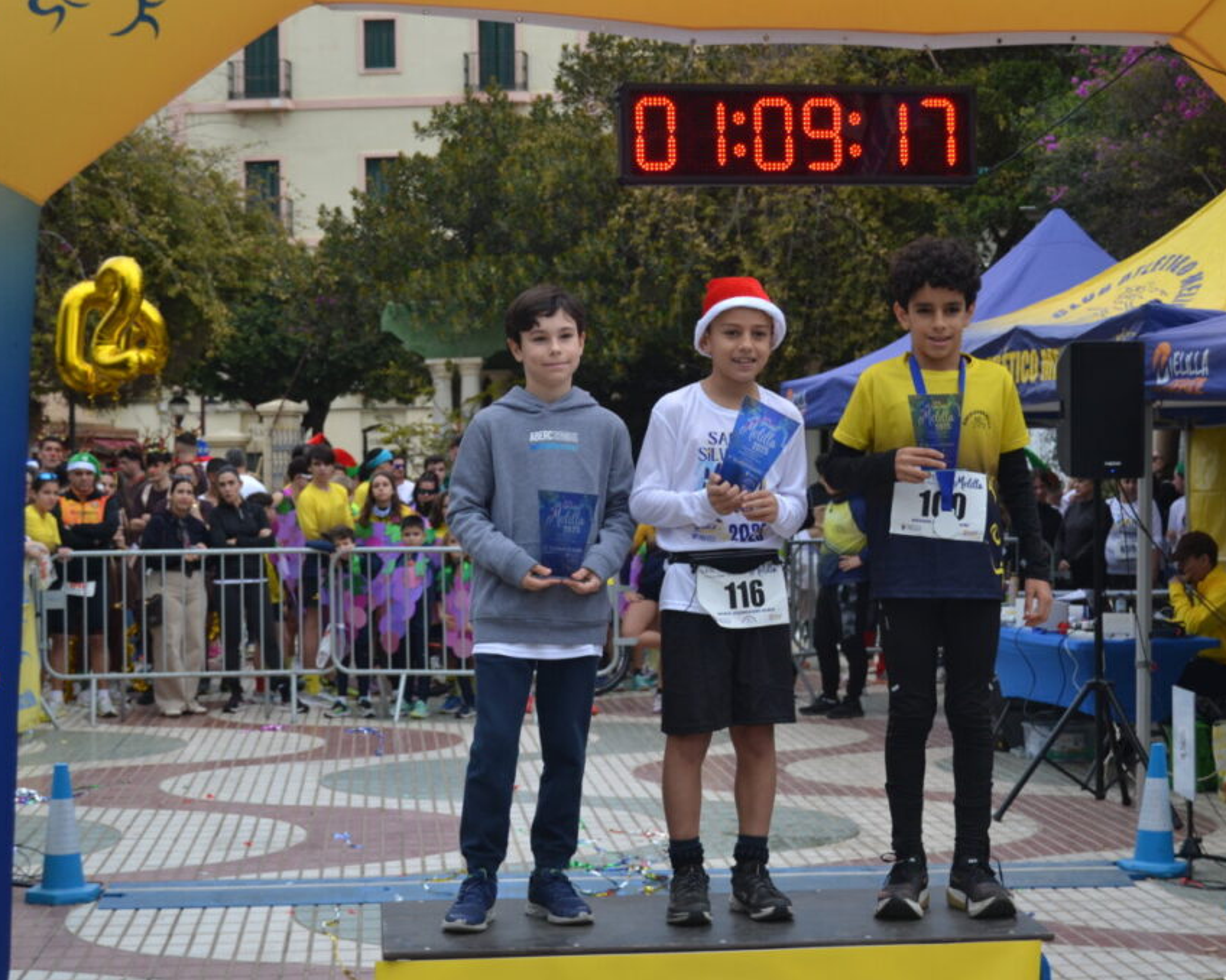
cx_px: 700
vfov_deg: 22.5
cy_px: 491
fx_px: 2467
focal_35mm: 68
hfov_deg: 27.9
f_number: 5
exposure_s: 1/500
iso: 400
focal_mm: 40
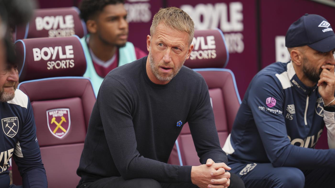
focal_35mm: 420
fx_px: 3731
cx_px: 167
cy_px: 79
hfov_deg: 5.1
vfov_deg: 2.9
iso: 200
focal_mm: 400
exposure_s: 1/500
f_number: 2.8
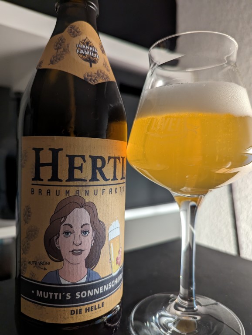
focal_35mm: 24
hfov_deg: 56.9
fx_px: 232
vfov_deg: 71.5
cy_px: 168
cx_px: 126
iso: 833
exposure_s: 1/66
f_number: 1.85
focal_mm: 6.81
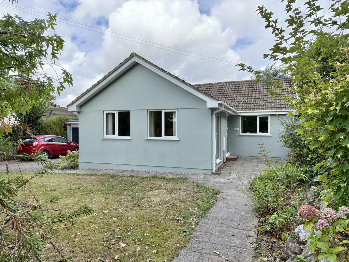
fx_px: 242
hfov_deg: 71.6
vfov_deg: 56.8
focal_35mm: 24
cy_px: 131
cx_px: 174
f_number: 1.78
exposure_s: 1/849
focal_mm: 6.76
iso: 100
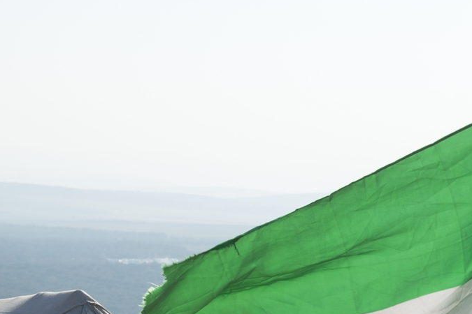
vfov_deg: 7.5
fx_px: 2373
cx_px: 902
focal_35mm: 181
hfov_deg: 10.5
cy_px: 345
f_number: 11
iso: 200
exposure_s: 1/500
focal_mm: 45
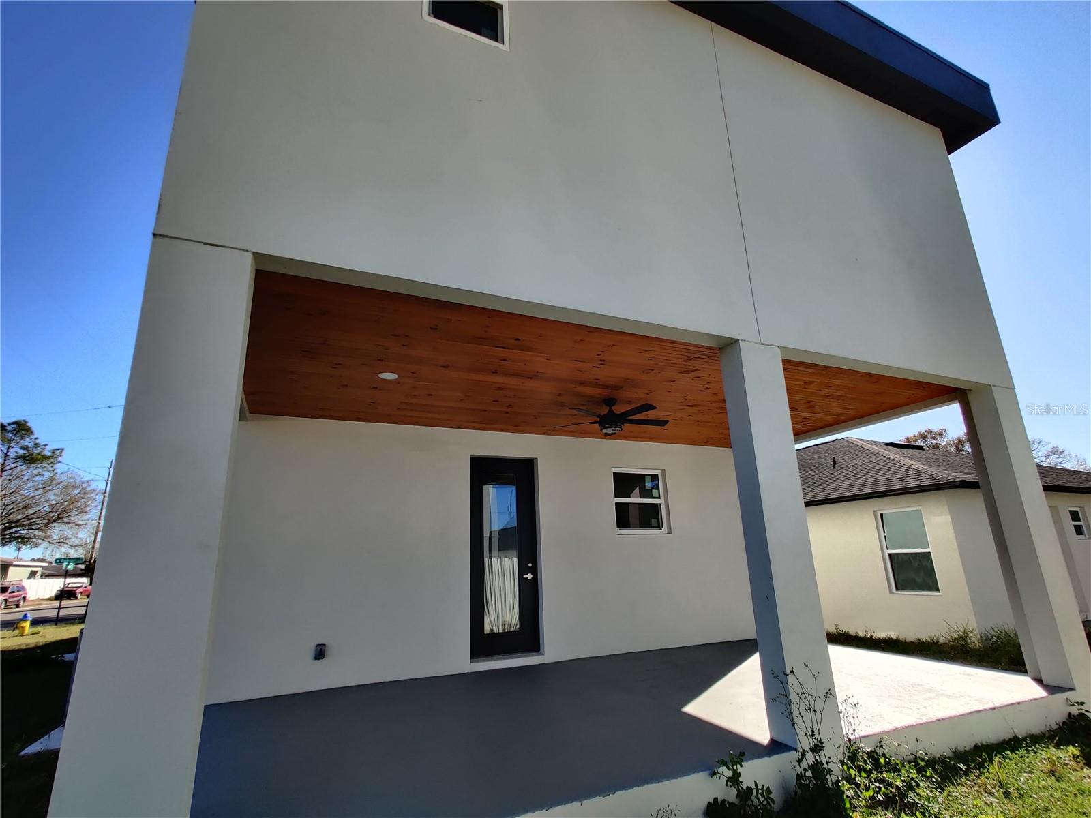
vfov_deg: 89.9
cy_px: 409
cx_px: 546
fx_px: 410
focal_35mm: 13
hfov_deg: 106.2
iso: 100
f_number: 2.2
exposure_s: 1/439
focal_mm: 2.25
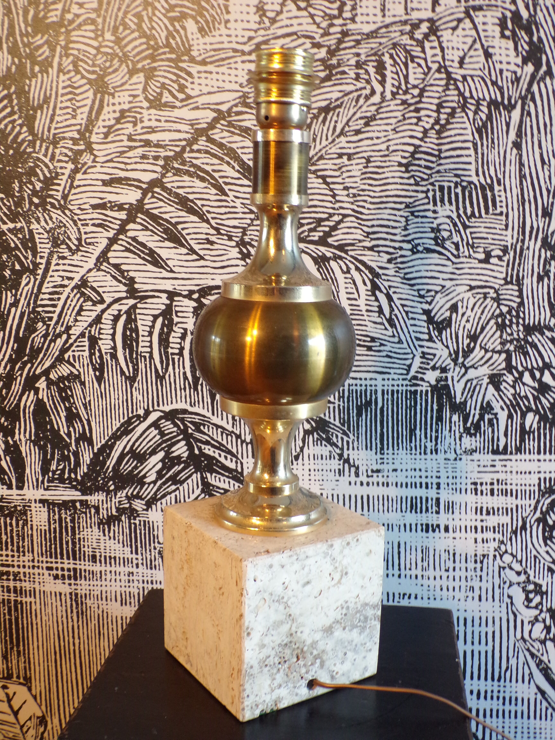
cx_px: 278
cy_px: 370
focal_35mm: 37
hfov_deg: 38.7
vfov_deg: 50.1
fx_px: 791
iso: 200
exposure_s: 1/17
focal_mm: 6.6
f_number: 3.3
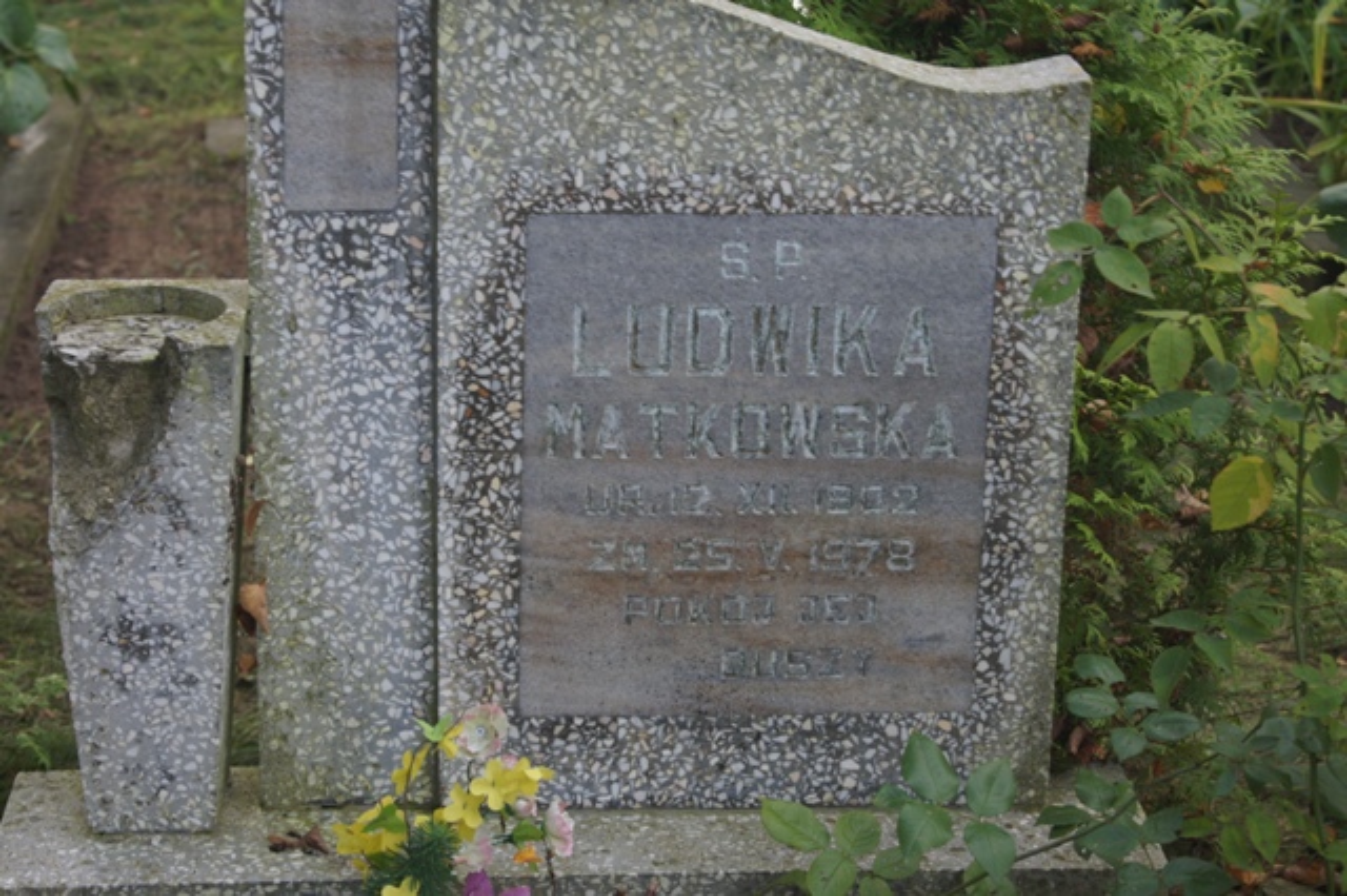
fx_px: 3085
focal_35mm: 82
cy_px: 448
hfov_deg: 24.6
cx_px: 674
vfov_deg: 16.5
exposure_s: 1/125
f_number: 6.3
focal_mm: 55
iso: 200
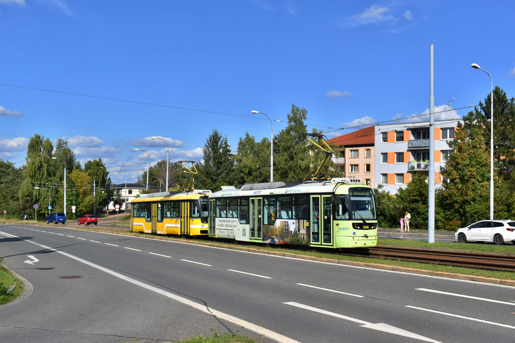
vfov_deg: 30.9
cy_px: 172
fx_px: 622
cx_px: 258
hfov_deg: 45.0
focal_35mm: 44
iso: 320
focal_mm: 29
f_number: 8
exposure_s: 1/1250
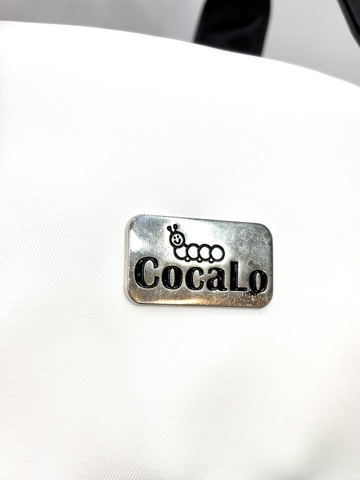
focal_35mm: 52
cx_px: 180
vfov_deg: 36.8
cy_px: 240
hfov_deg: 28.0
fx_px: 721
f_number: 1.6
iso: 40
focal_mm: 5.96
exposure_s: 1/624
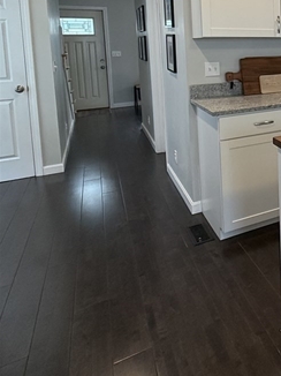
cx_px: 331
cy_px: 73
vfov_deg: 51.7
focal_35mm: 33
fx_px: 358
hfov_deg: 34.9
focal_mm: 2.22
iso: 160
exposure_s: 1/120
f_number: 2.2
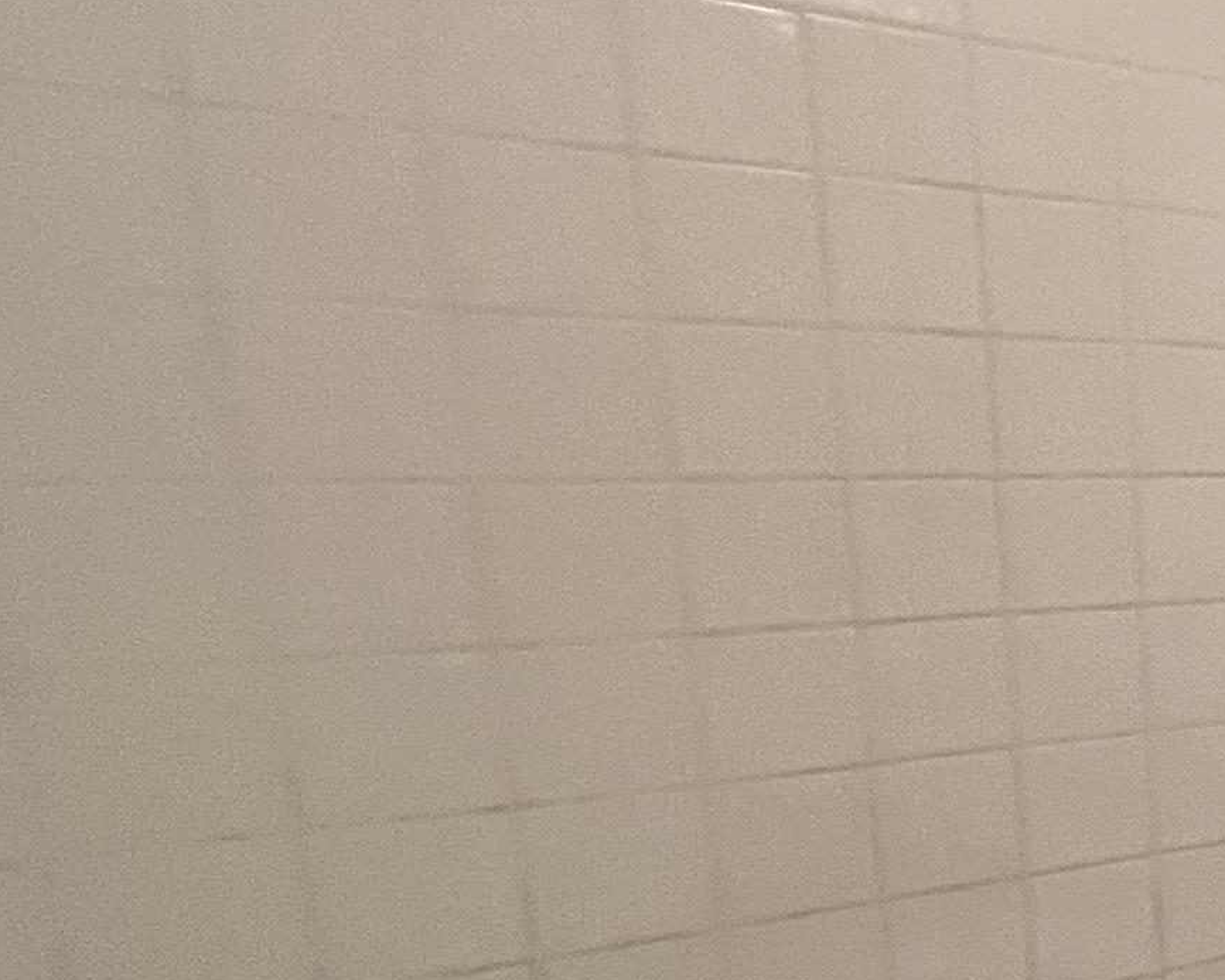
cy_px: 783
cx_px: 1920
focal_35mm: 45
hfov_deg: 26.6
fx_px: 1632
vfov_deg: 32.5
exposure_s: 1/60
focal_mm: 1.57
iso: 400
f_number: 1.8
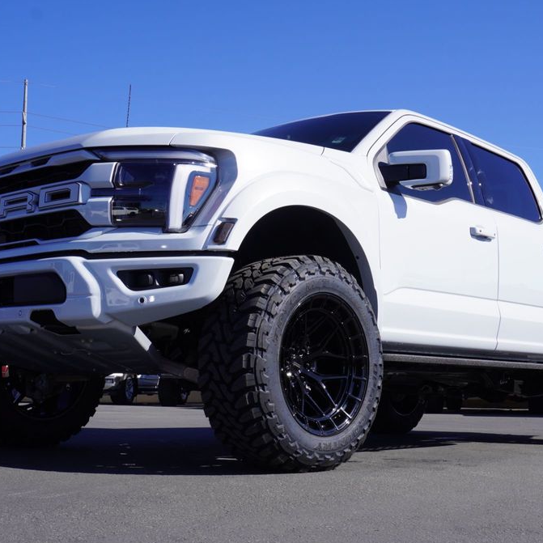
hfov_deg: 34.9
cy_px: 274
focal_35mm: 49
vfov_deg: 34.9
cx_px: 286
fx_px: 863
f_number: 11
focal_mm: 25
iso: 100
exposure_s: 1/160
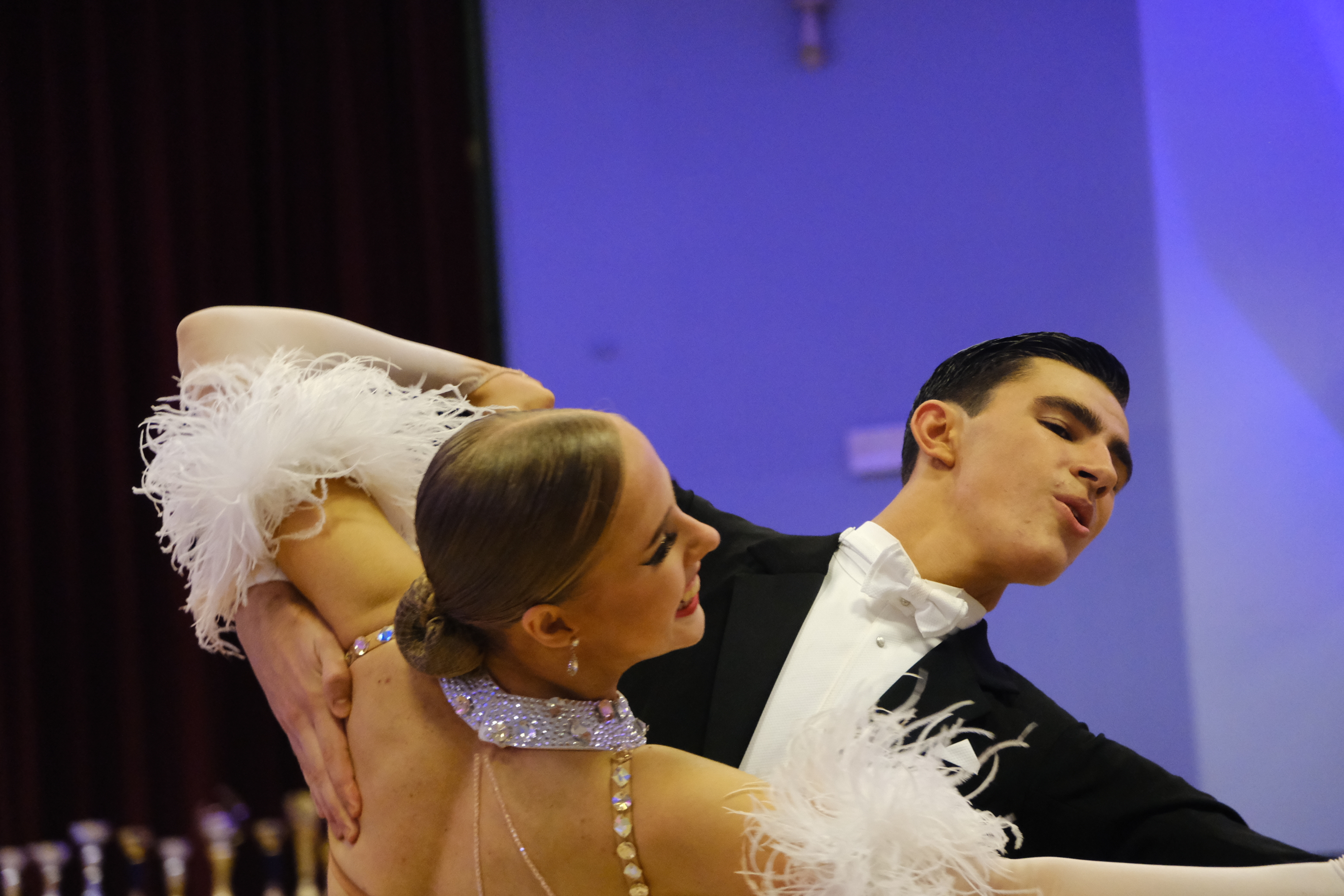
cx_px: 672
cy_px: 448
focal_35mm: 120
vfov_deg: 11.4
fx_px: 4480
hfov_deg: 17.1
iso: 8000
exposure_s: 1/250
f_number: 4
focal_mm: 80
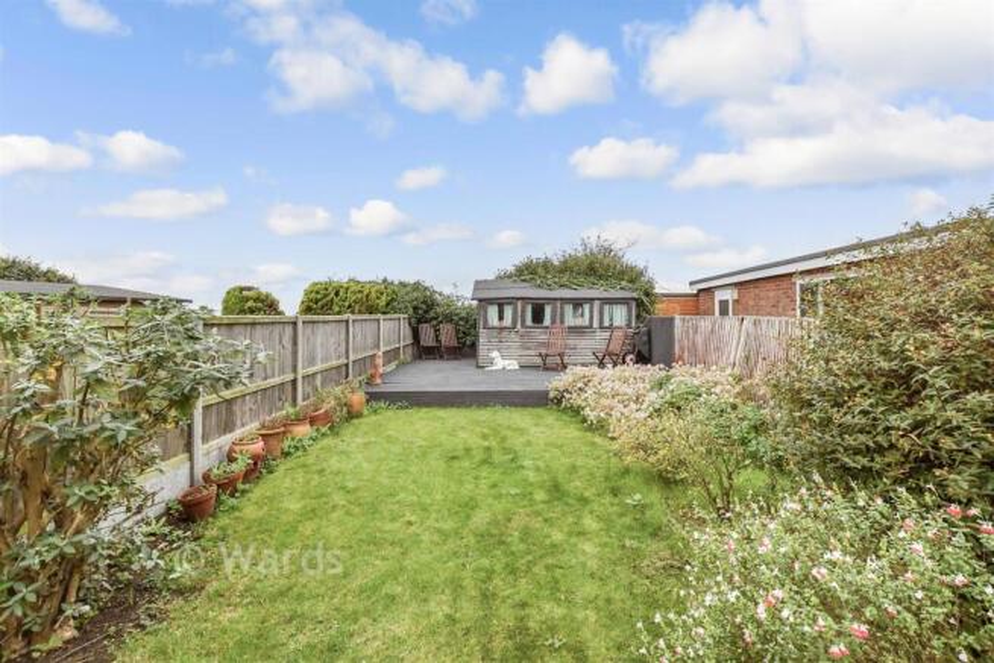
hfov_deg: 100.4
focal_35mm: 15
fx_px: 414
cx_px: 497
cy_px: 332
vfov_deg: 77.4
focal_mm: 10
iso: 2000
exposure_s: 1/1000
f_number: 8
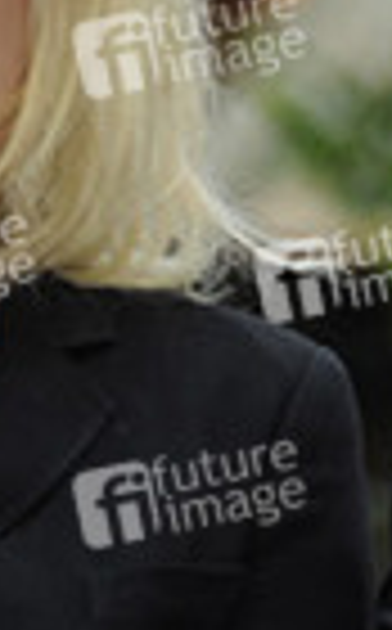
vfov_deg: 3.1
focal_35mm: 689
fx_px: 11826
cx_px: 250
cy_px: 158
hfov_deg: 1.9
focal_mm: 210
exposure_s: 1/100
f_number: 5.6
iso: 800
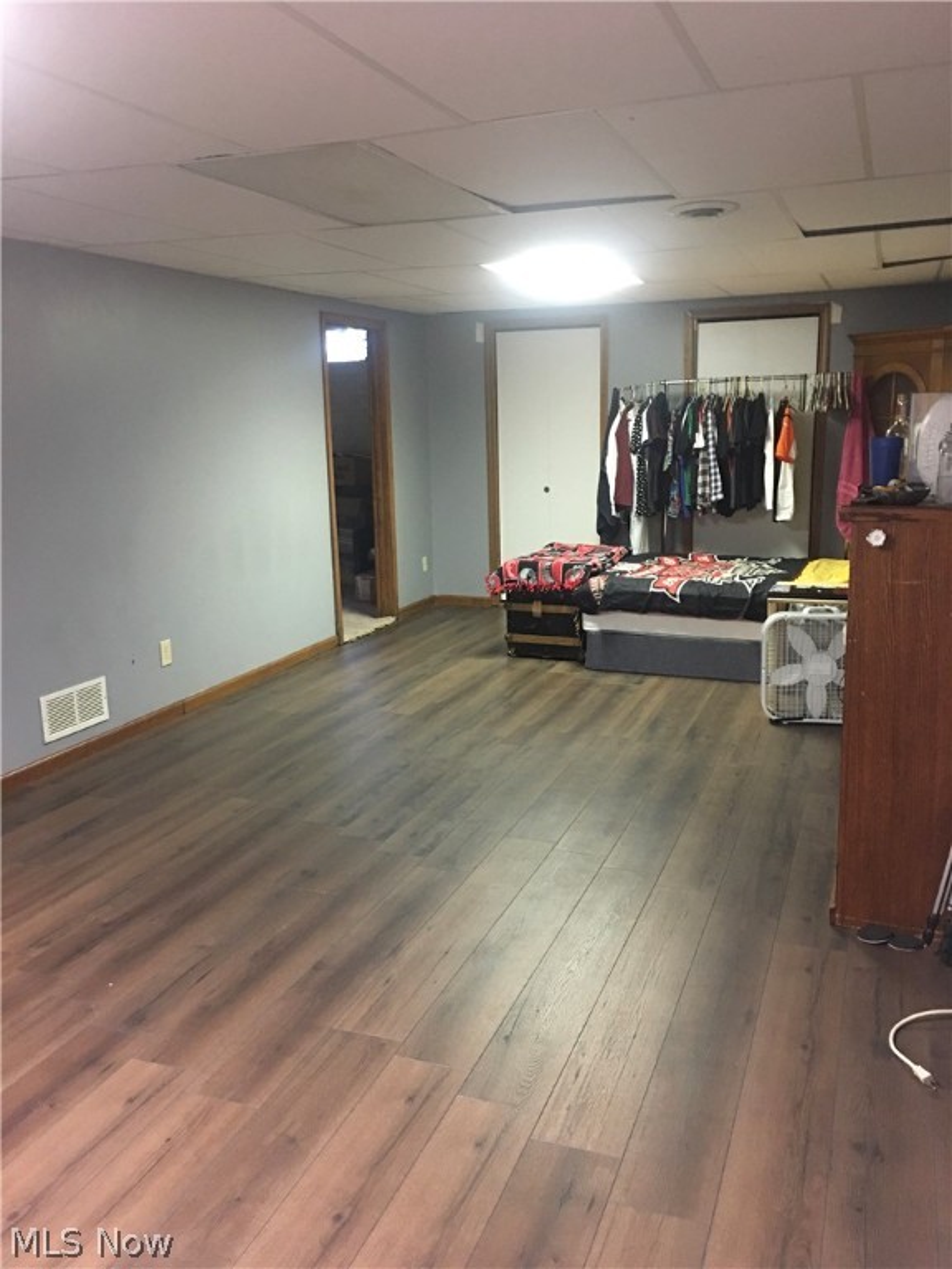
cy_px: 634
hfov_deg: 48.2
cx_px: 476
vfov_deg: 61.7
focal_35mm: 29
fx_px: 1063
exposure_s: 1/4
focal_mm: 4.15
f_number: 2.2
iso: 64
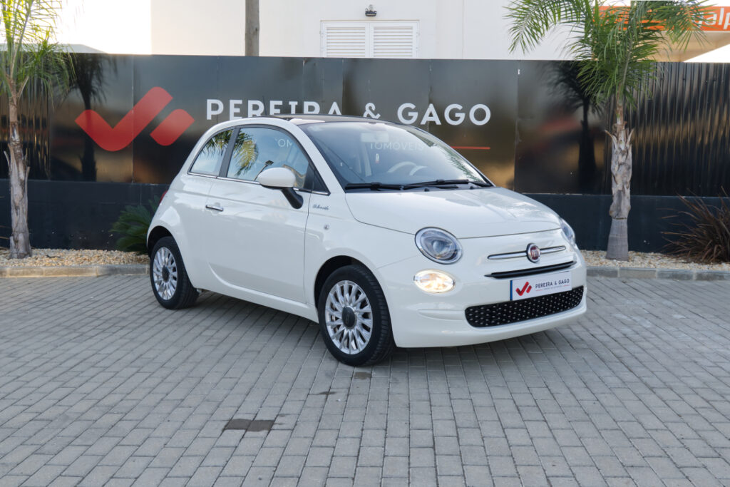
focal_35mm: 37
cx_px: 365
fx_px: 750
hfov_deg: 51.9
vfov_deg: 36.0
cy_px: 244
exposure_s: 1/100
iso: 500
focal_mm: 24.9
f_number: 8
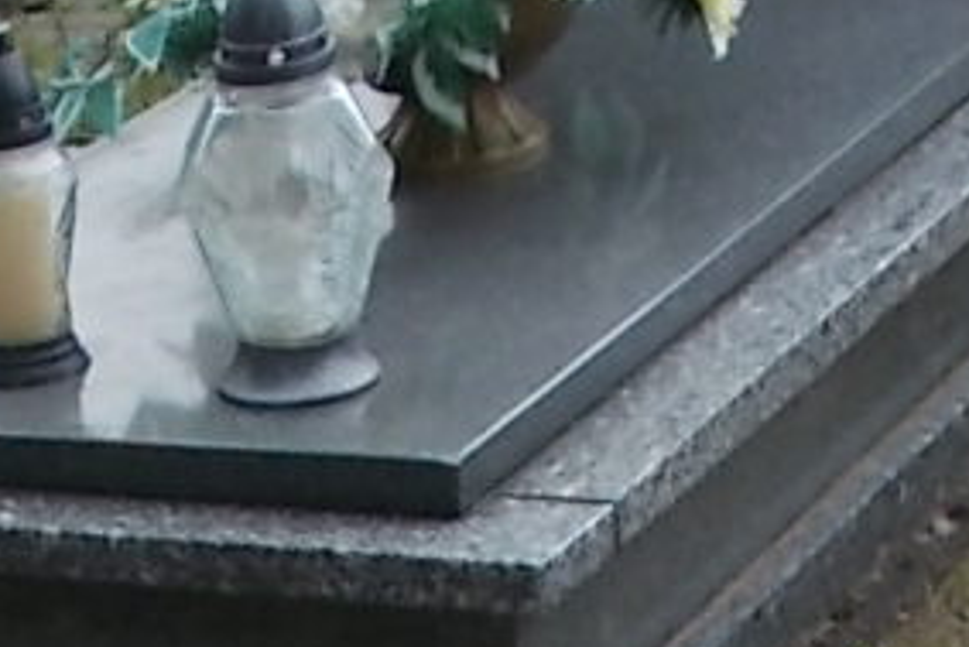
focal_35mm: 153
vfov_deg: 8.2
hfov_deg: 13.2
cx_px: -89
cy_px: 1599
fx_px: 4120
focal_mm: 4.6
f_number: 3.2
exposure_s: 1/500
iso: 80
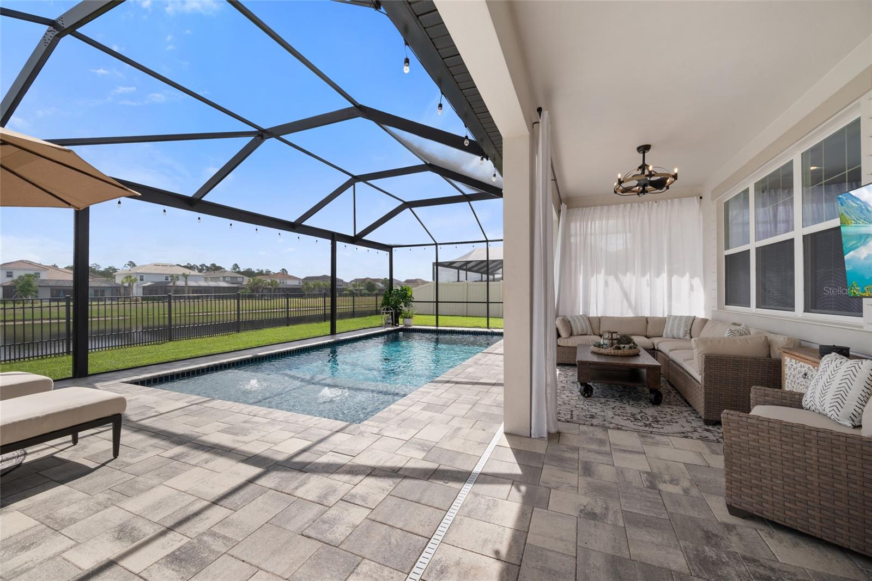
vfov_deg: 81.2
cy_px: 290
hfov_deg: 104.2
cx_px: 436
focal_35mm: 14
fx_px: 339
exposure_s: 1/640
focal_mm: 14
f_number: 7.1
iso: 250
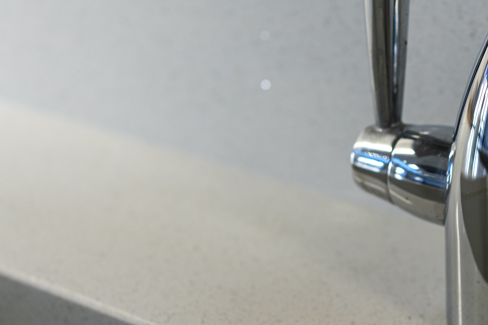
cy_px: 244
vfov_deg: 15.1
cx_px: 506
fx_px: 1220
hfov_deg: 21.7
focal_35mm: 90
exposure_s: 1/100
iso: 125
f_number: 3.2
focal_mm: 35
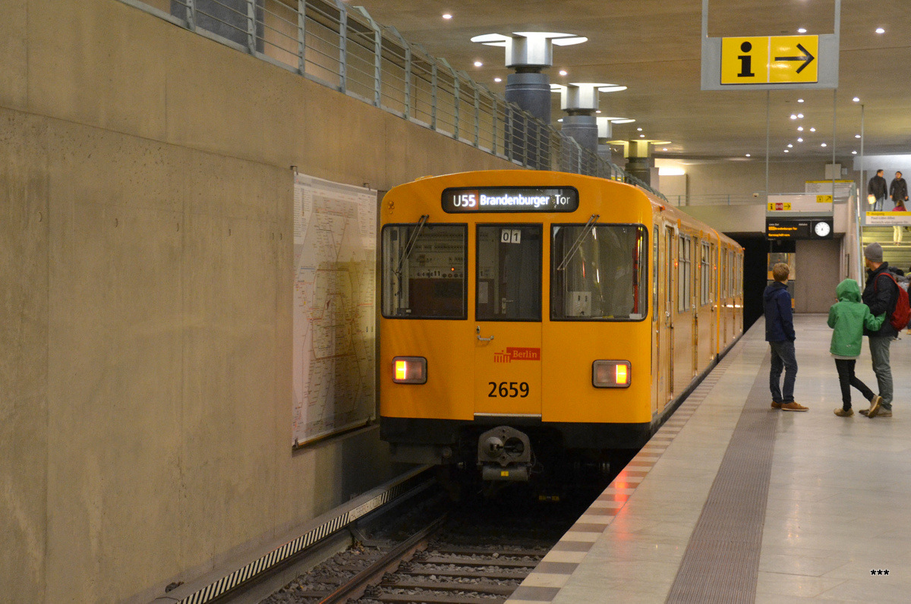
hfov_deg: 35.1
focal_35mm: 57
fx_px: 1440
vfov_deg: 23.7
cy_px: 302
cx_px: 456
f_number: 4.5
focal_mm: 38
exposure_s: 1/15
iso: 1100
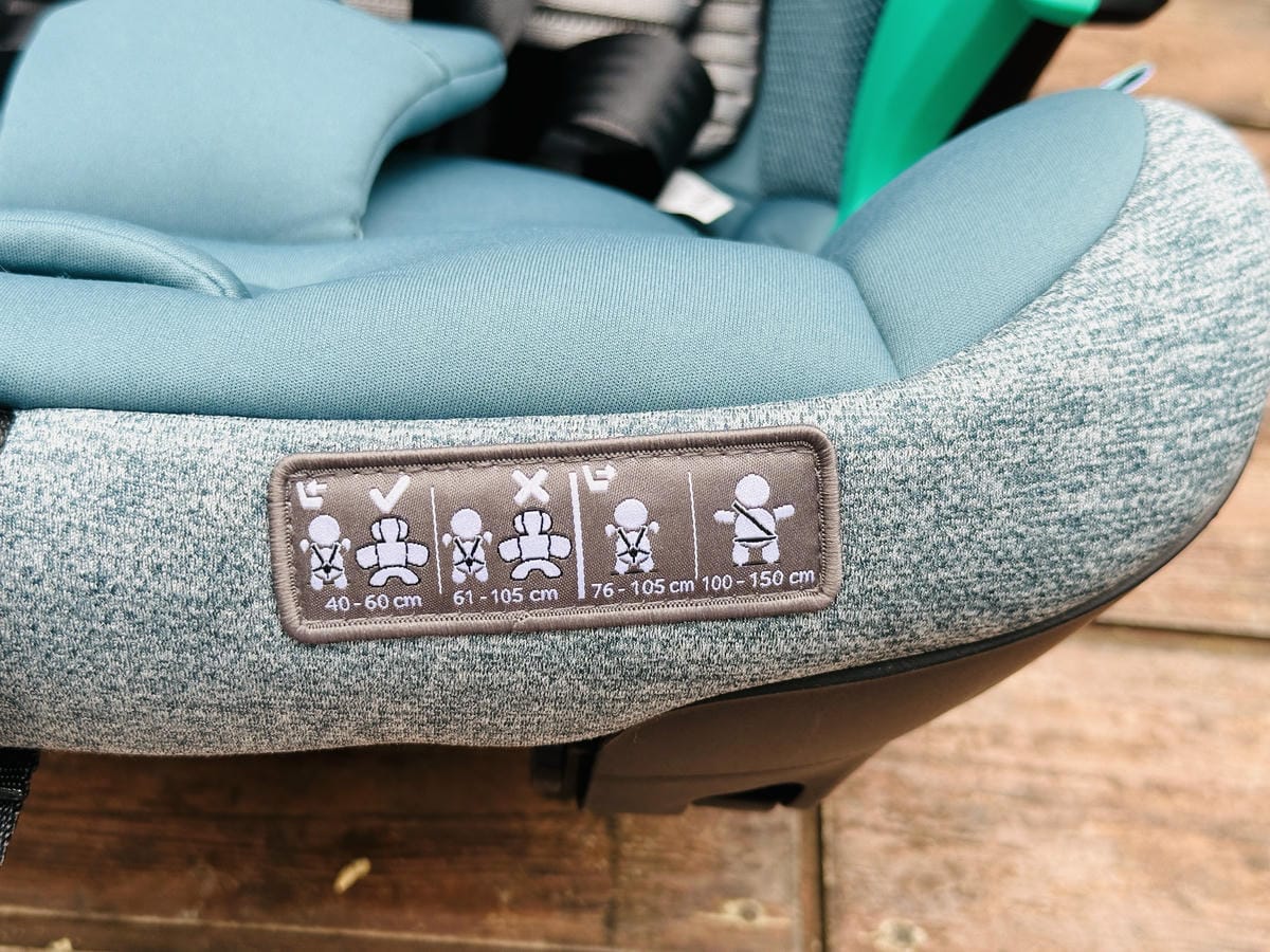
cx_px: 635
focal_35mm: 48
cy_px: 476
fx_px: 1761
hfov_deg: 39.7
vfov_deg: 30.3
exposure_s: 1/215
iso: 50
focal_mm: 6.86
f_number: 1.78
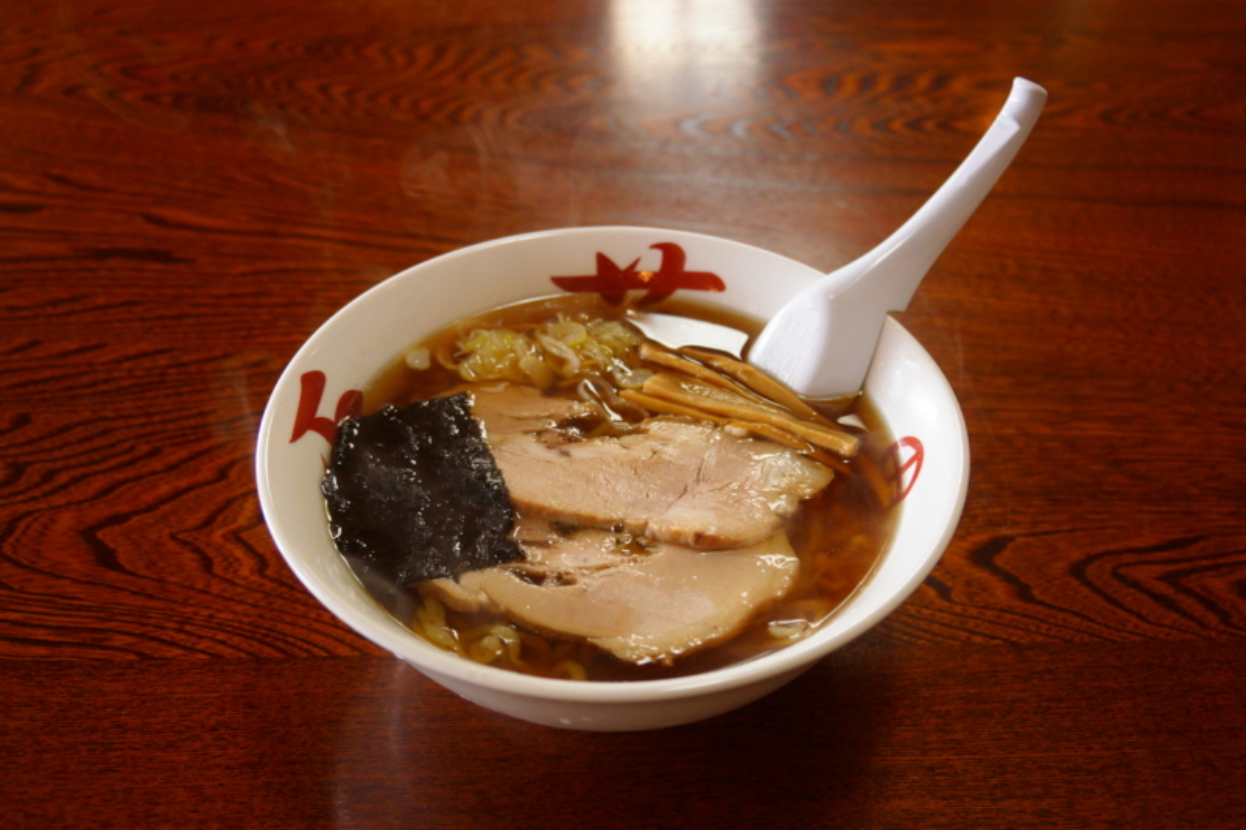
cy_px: 415
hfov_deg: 53.1
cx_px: 623
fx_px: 1246
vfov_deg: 36.9
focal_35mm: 36
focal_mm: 24
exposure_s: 1/60
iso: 1000
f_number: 4
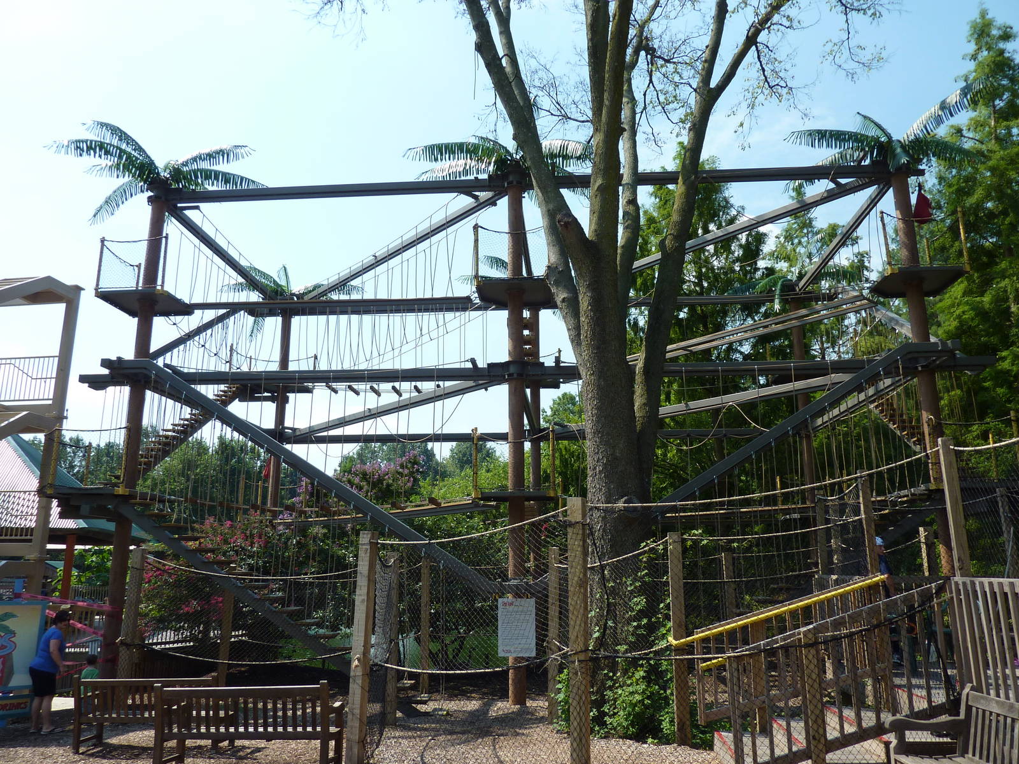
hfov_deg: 69.4
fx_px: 736
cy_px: 382
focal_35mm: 25
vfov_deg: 54.9
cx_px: 510
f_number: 3.5
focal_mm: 4.1
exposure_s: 1/640
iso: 80
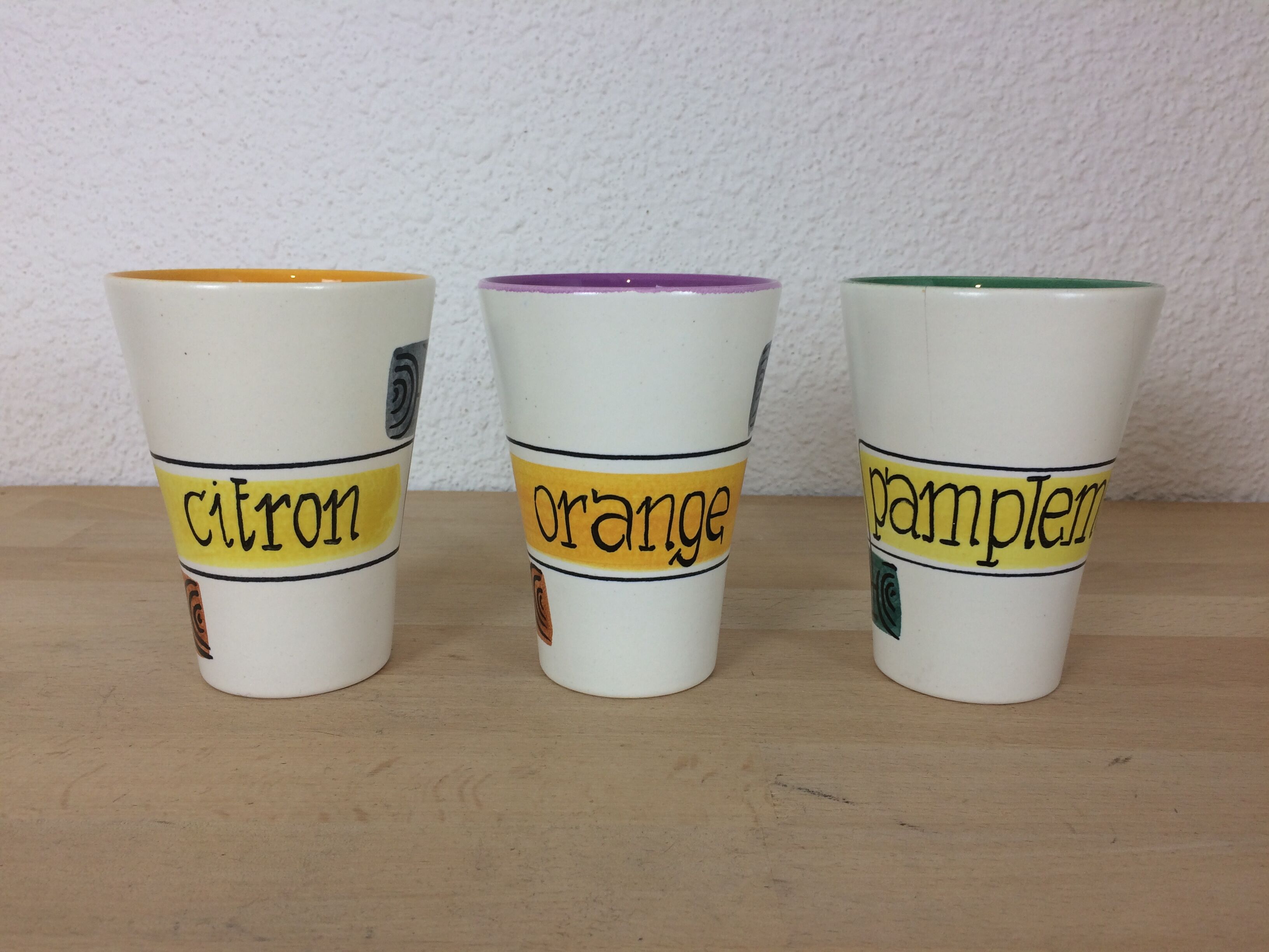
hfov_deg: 61.7
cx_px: 634
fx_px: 1063
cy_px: 476
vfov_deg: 48.2
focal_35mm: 29
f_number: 2.2
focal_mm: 4.15
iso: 50
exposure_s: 1/50
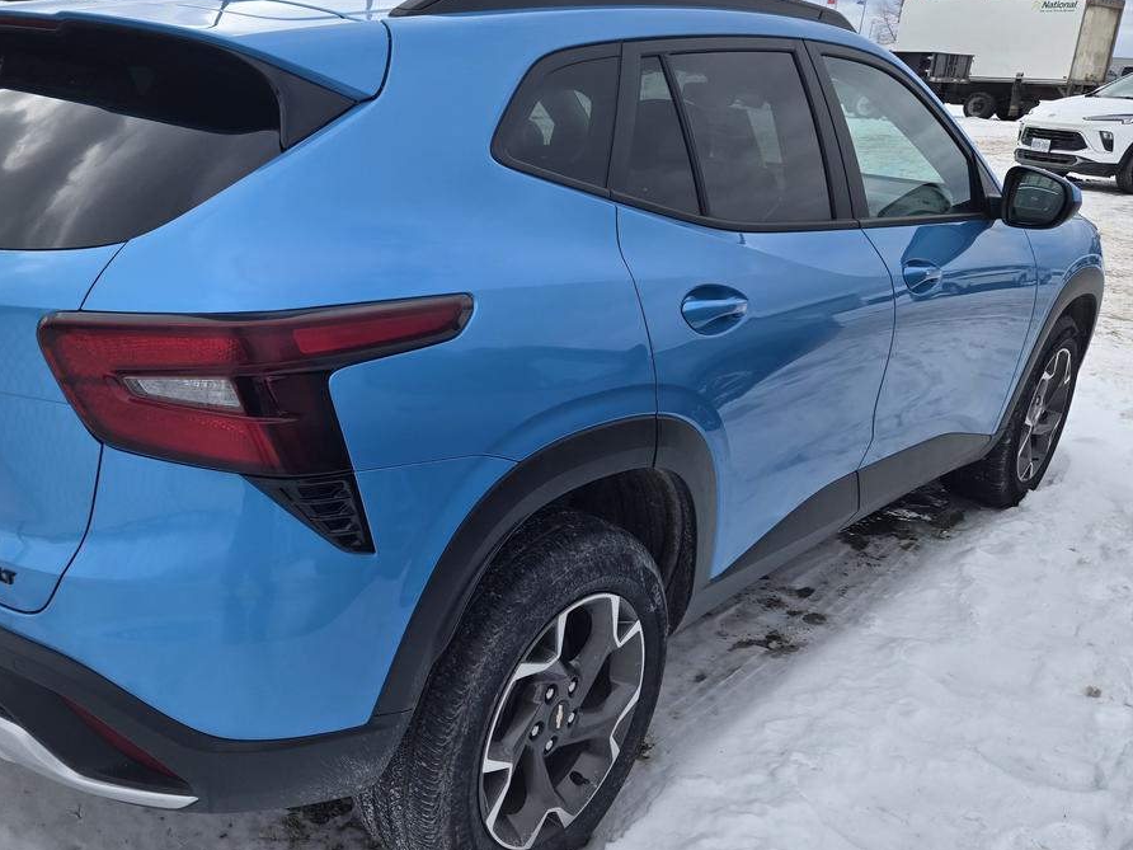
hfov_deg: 54.5
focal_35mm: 33
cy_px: 431
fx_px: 1080
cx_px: 401
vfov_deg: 42.9
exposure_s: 1/1484
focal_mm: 5.4
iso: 25
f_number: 1.8
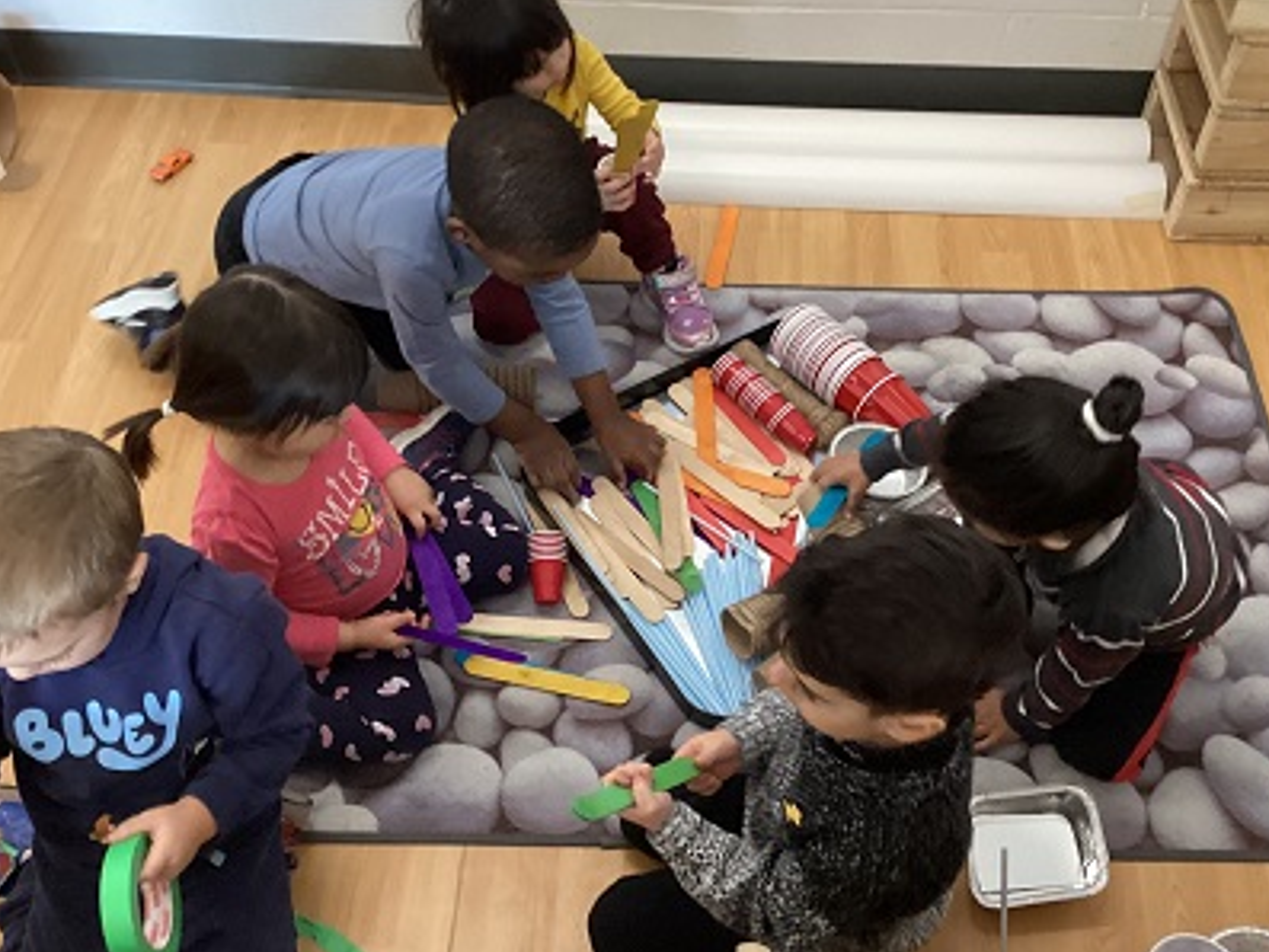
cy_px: 436
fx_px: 1430
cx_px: 681
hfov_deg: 47.8
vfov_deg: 36.8
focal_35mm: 39
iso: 500
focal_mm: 3.3
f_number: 2.4
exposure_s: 1/30
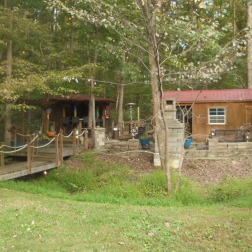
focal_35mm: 41
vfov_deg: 40.9
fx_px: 338
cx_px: 134
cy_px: 124
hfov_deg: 40.9
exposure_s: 1/40
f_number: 4
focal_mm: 6.1
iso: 400
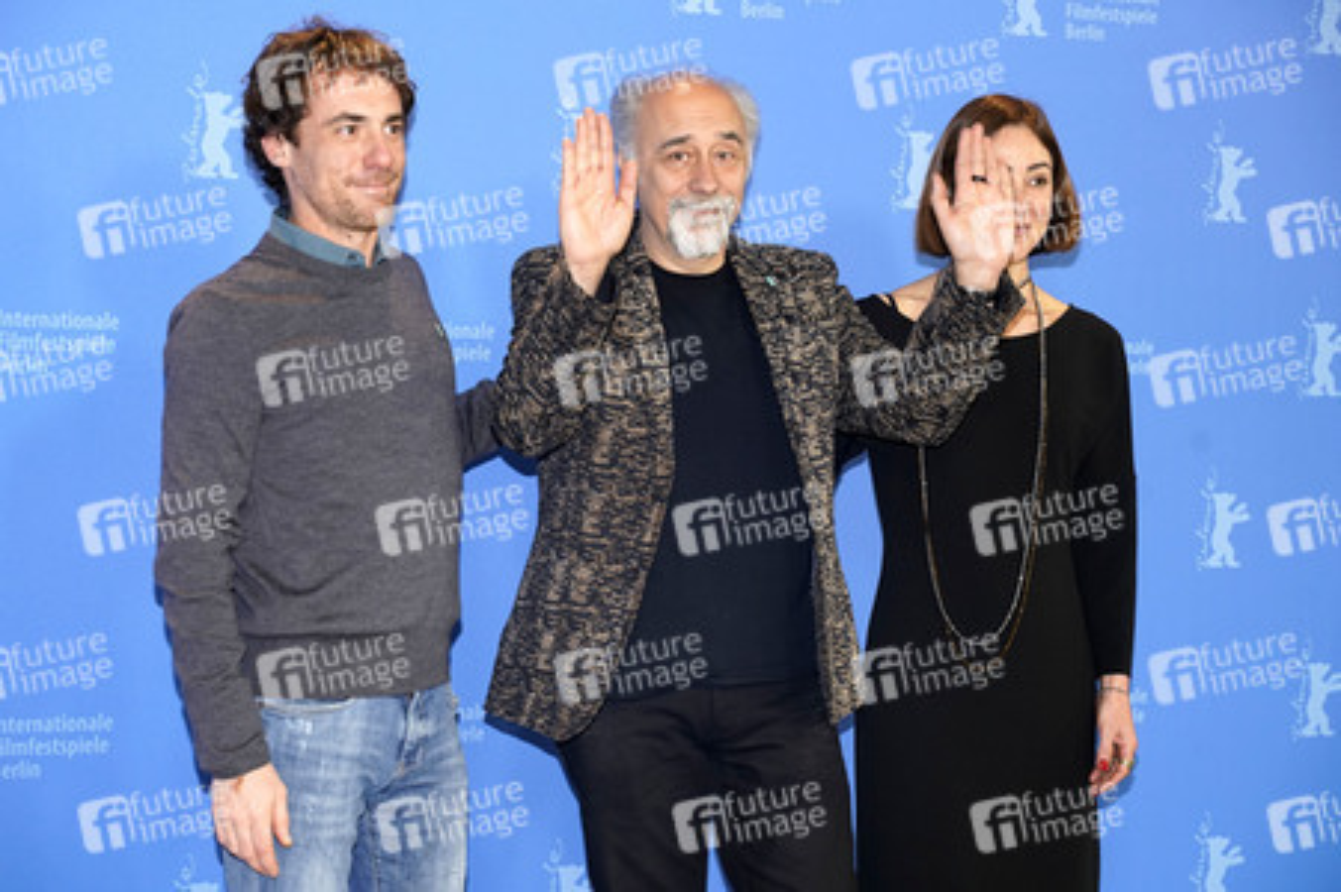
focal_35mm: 75
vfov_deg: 18.2
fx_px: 2792
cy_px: 446
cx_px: 670
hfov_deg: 27.0
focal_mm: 75
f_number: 5.6
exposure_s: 1/160
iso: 1600
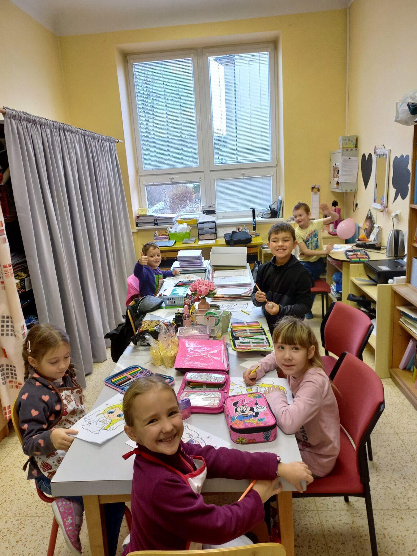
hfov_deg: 53.1
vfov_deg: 67.3
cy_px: 282
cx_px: 208
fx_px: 417
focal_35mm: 26
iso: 200
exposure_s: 1/50
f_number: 1.8
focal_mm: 4.65
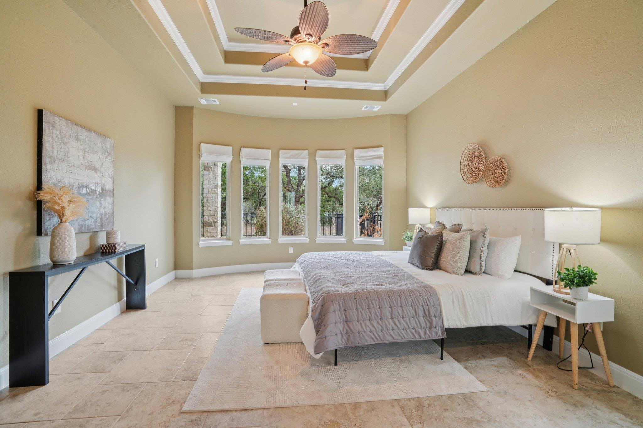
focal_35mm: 16
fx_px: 286
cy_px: 214
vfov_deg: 73.7
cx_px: 322
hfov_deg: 96.7
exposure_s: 1/8
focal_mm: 16
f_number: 8
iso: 400
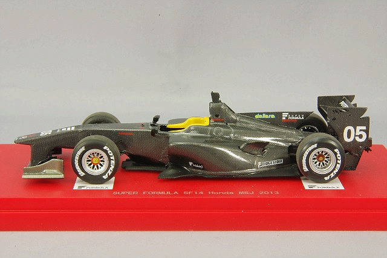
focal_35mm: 112
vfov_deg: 12.2
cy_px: 129
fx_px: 1204
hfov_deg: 18.3
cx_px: 194
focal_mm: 75
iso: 400
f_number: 32
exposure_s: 1
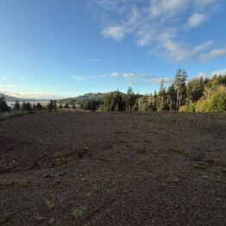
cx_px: 103
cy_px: 114
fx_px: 140
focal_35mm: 19
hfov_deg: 77.5
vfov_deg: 77.7
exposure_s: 1/799
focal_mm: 2.22
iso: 50
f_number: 2.2
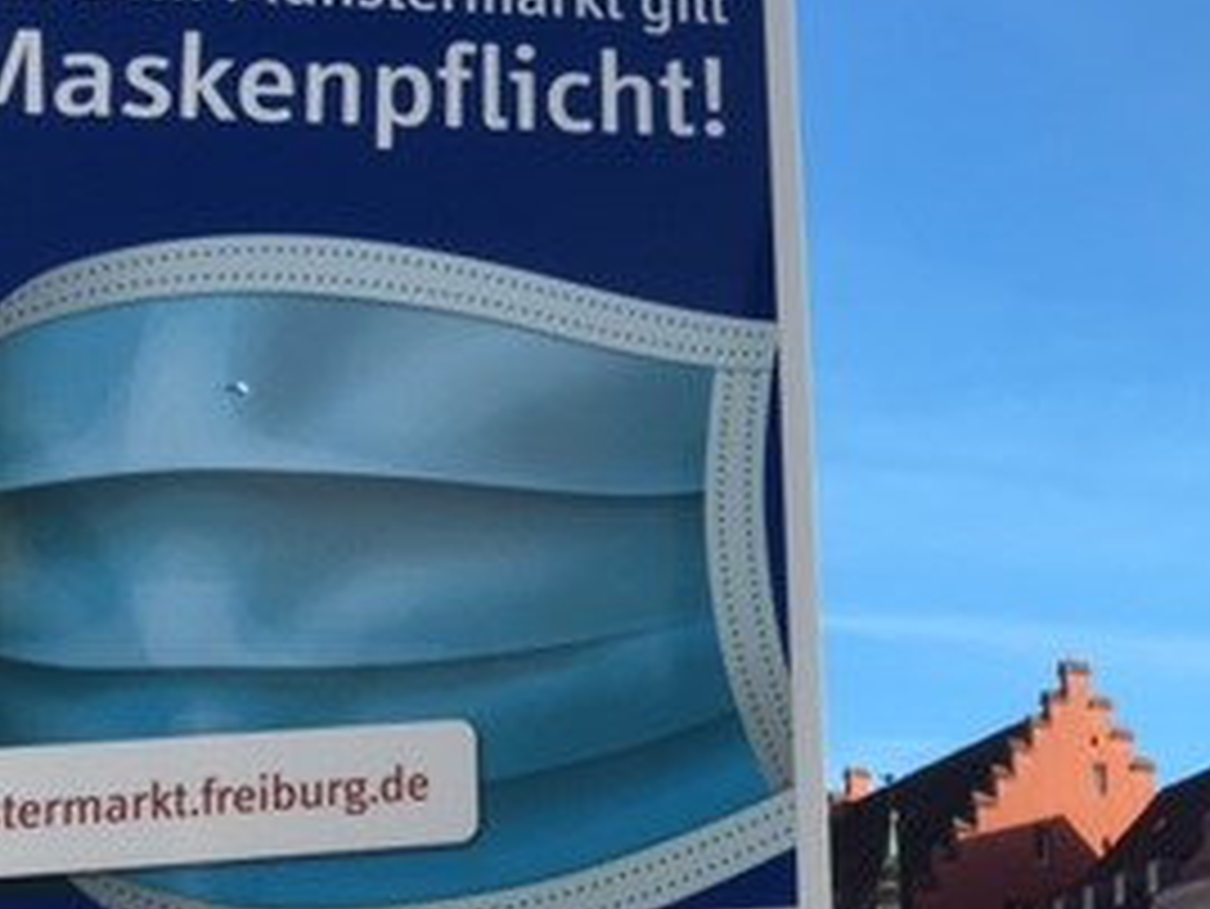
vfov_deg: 21.3
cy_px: 454
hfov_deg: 26.9
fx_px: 2413
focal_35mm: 69
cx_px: 1147
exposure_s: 1/601
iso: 25
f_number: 2.2
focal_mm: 4.15
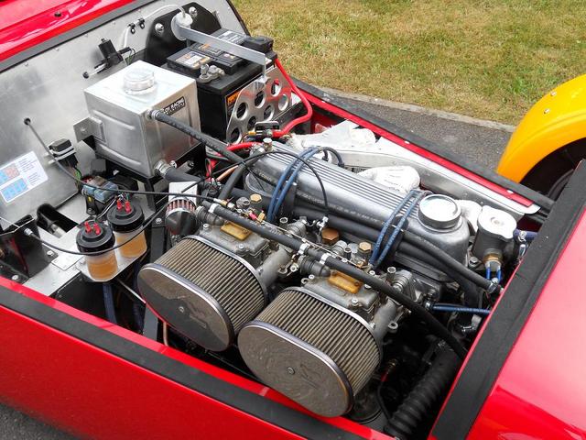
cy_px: 220
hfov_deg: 49.0
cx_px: 293
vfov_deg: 37.7
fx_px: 643
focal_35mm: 38
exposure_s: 1/80
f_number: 3.9
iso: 80
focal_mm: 6.9
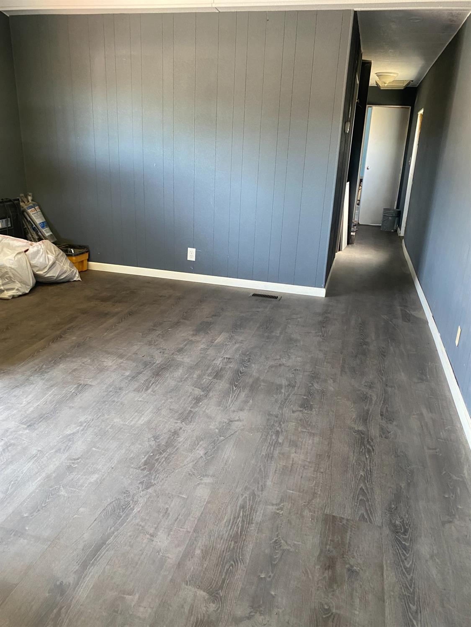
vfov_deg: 67.3
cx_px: 236
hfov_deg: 53.1
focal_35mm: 26
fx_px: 472
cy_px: 314
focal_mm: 4.25
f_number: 1.8
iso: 400
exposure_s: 1/60
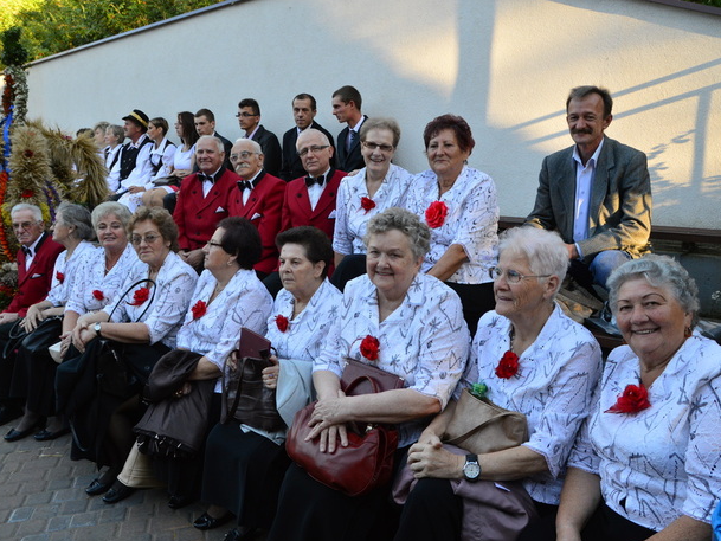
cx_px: 365
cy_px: 277
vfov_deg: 48.9
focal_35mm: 29
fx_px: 595
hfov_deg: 62.4
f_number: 5.6
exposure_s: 1/200
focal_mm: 17
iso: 450
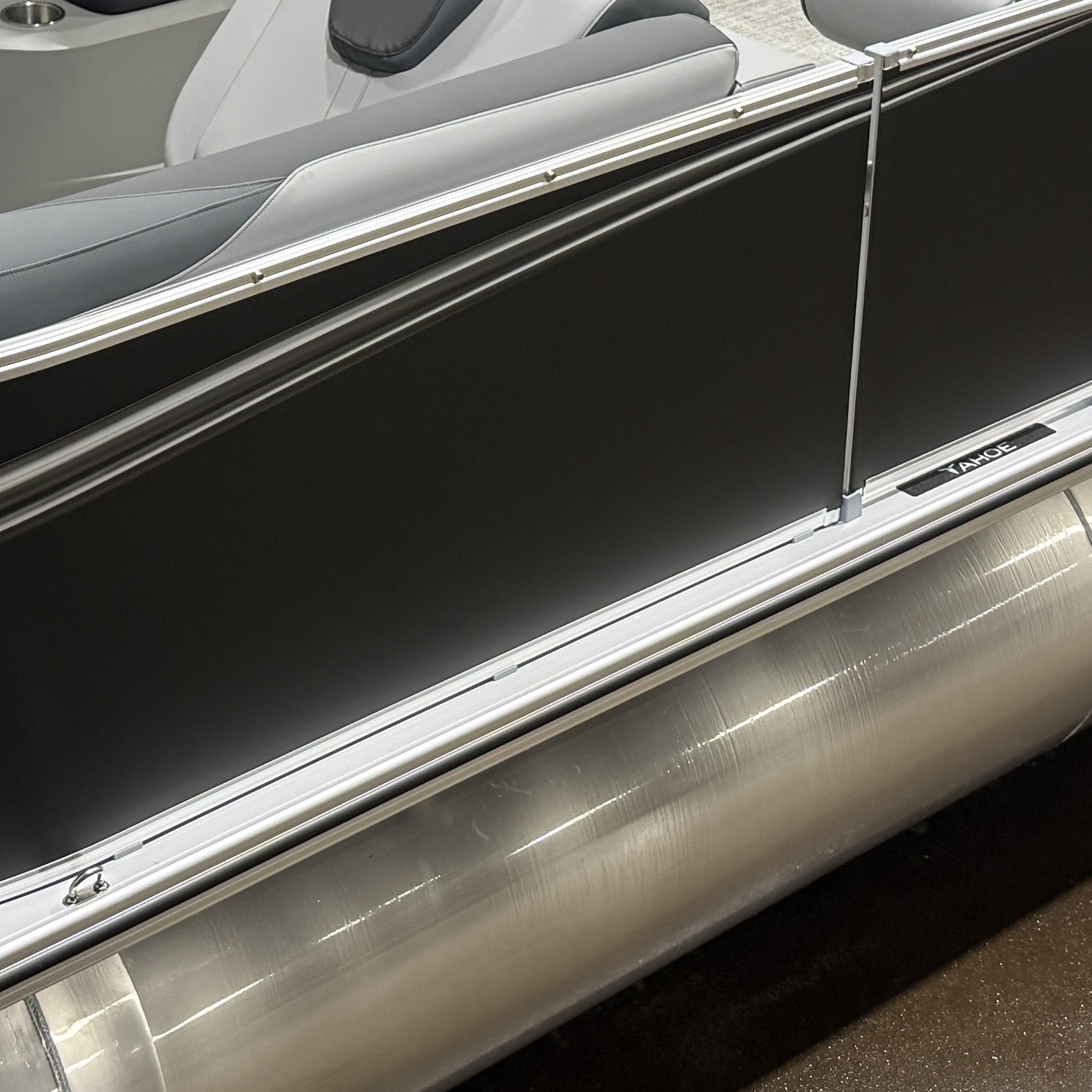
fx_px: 2641
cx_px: 403
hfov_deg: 23.3
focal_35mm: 74
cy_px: 230
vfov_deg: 23.1
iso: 200
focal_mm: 6.76
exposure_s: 1/120
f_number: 1.78
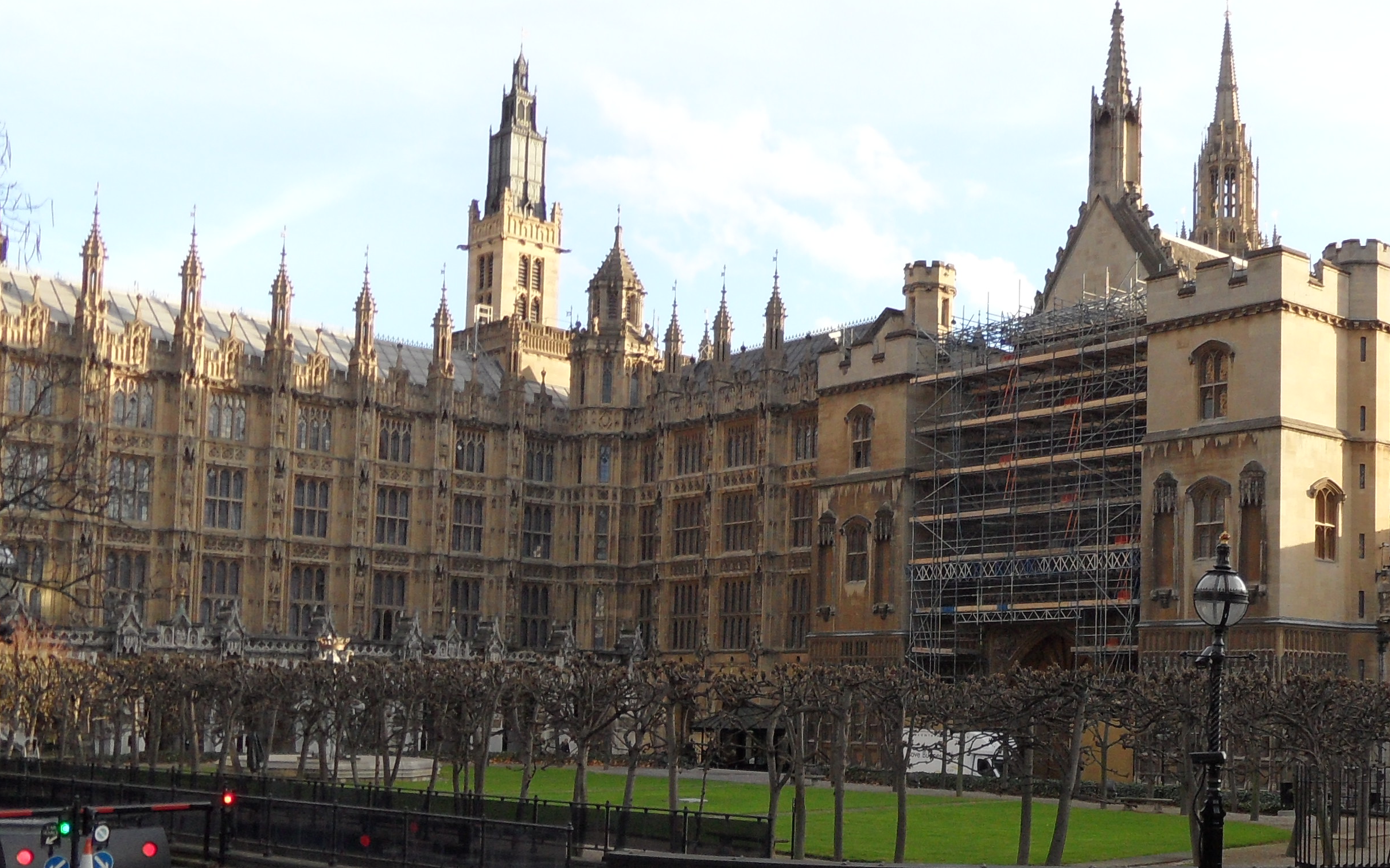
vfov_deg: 30.1
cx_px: 971
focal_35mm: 42
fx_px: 1591
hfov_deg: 46.2
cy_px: 634
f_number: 3.2
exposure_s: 1/250
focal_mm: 3.9
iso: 80
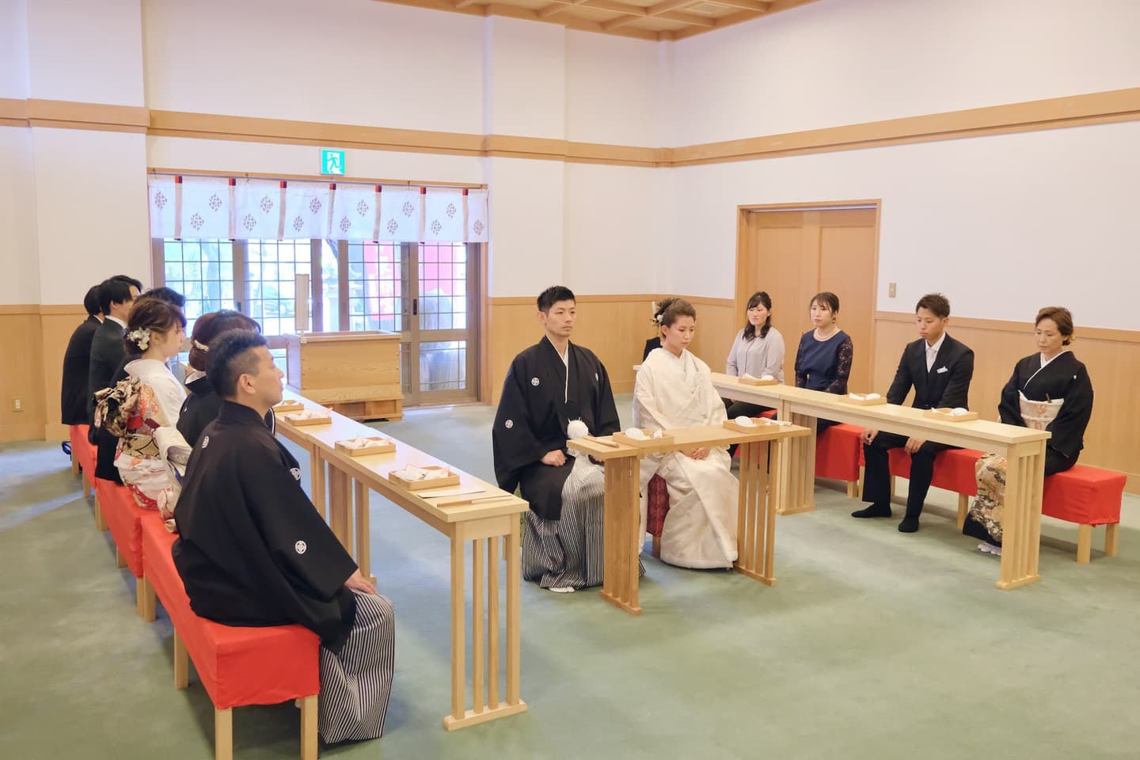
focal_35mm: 29
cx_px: 570
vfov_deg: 45.0
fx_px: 918
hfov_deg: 63.7
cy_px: 380
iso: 3200
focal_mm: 19.2
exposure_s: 1/100
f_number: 4
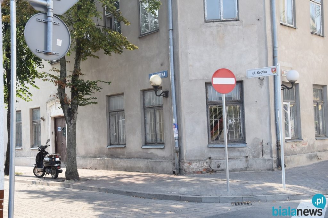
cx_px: 164
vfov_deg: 28.1
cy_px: 109
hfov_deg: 41.1
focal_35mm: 48
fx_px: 437
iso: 400
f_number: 7.1
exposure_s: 1/200
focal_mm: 32
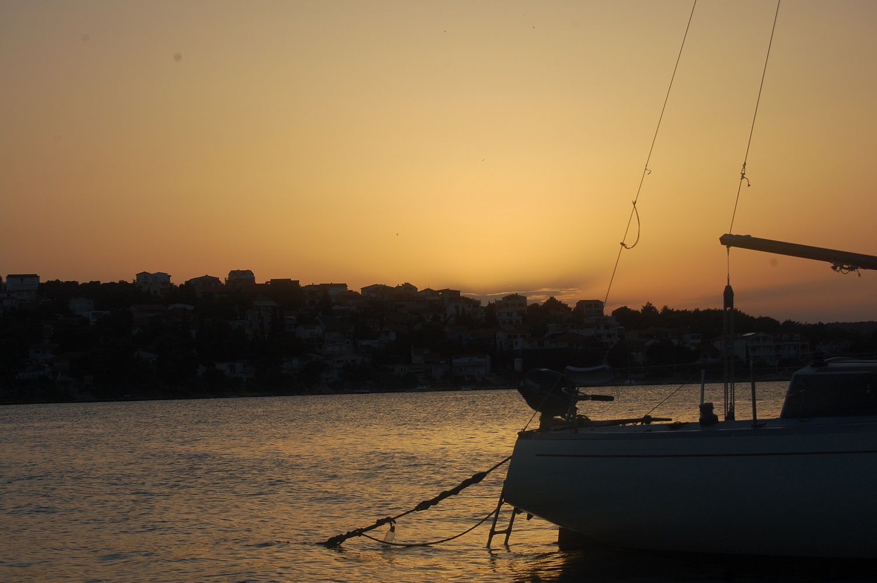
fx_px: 2008
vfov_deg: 16.5
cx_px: 438
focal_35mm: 82
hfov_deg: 24.6
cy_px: 292
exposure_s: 1/250
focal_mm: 55
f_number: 10
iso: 200
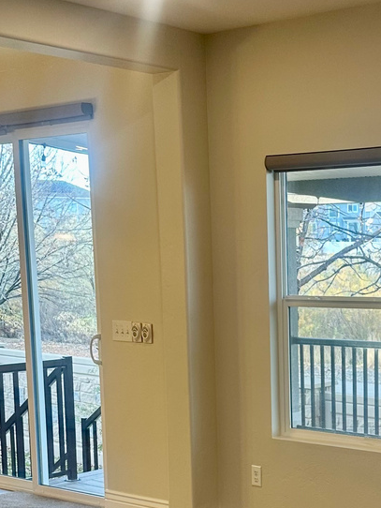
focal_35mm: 68
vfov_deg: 27.9
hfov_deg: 21.1
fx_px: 997
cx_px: 358
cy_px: 410
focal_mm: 6.86
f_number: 1.78
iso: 100
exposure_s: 1/120
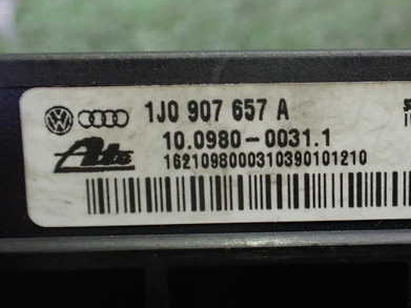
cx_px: 299
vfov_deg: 31.5
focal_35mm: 46
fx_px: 546
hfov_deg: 40.3
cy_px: 158
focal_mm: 5.4
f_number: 2.3
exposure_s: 1/40
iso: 800
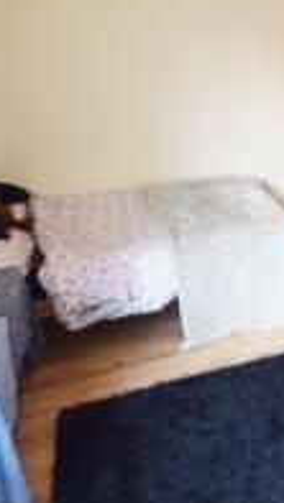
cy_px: 170
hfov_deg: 27.2
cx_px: 348
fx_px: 508
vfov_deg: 51.8
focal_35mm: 38
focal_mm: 10
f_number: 4.5
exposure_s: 1/80
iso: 400
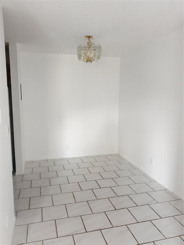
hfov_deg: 51.4
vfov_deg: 65.3
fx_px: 191
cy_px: 122
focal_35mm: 27
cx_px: 92
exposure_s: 1/10
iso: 400
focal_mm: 3.6
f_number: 1.9
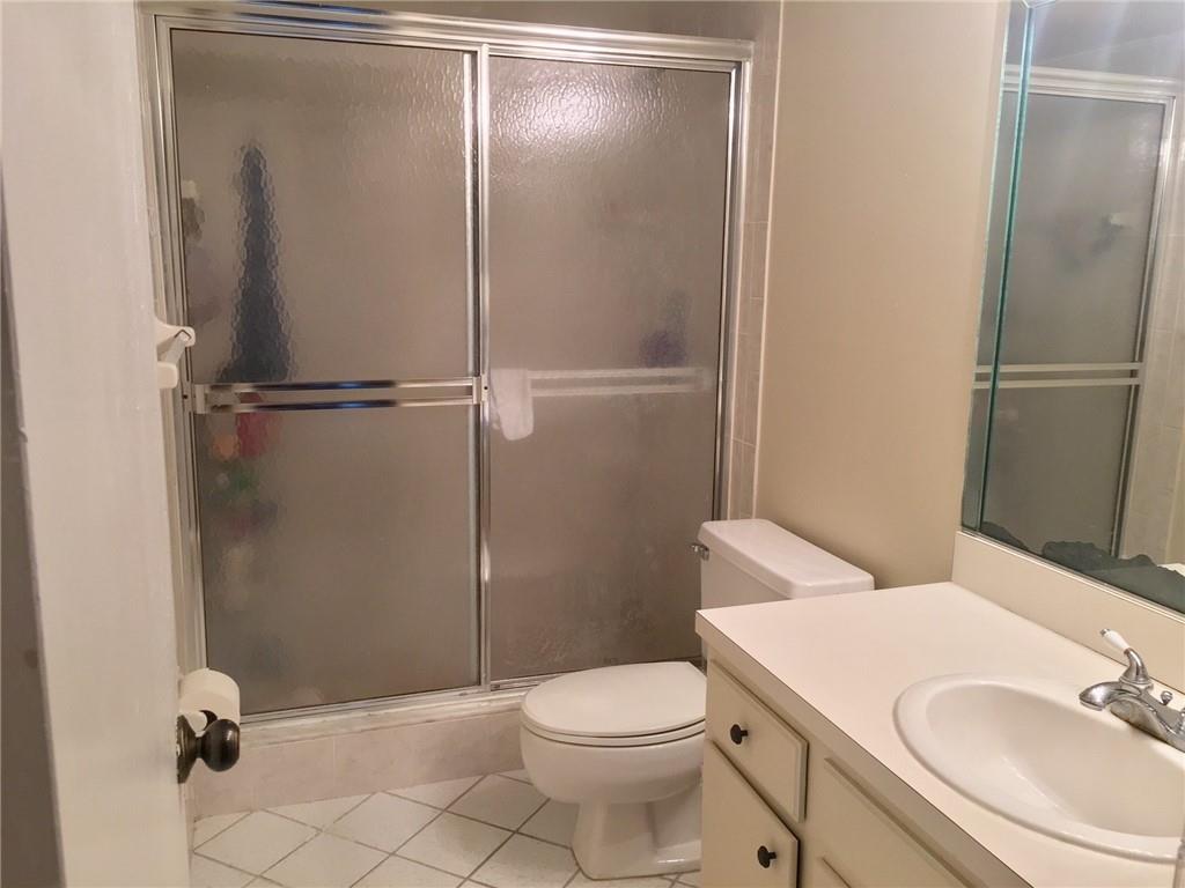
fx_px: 993
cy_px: 444
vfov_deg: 48.2
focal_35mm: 29
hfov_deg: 61.7
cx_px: 592
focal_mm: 4.15
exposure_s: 1/30
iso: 64
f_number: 2.2
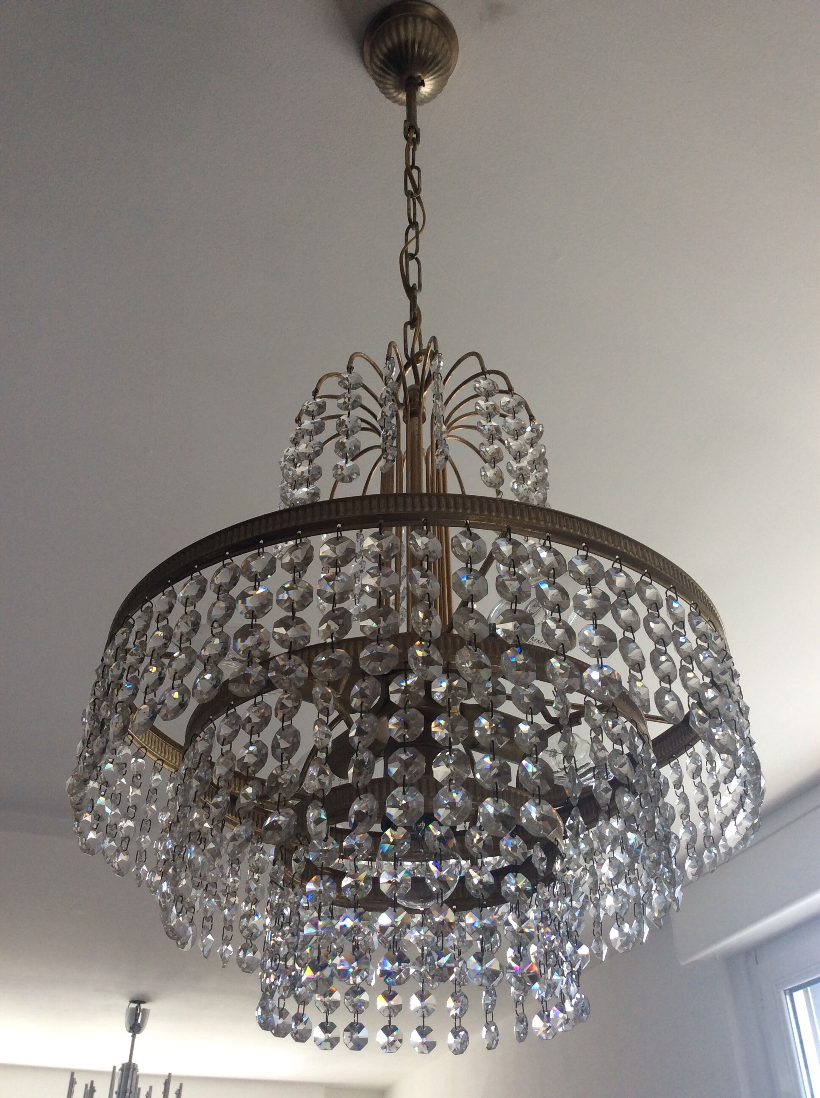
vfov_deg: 56.9
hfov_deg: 44.1
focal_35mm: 32
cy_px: 549
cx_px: 410
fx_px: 1013
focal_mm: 3.3
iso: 40
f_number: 2.4
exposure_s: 1/100
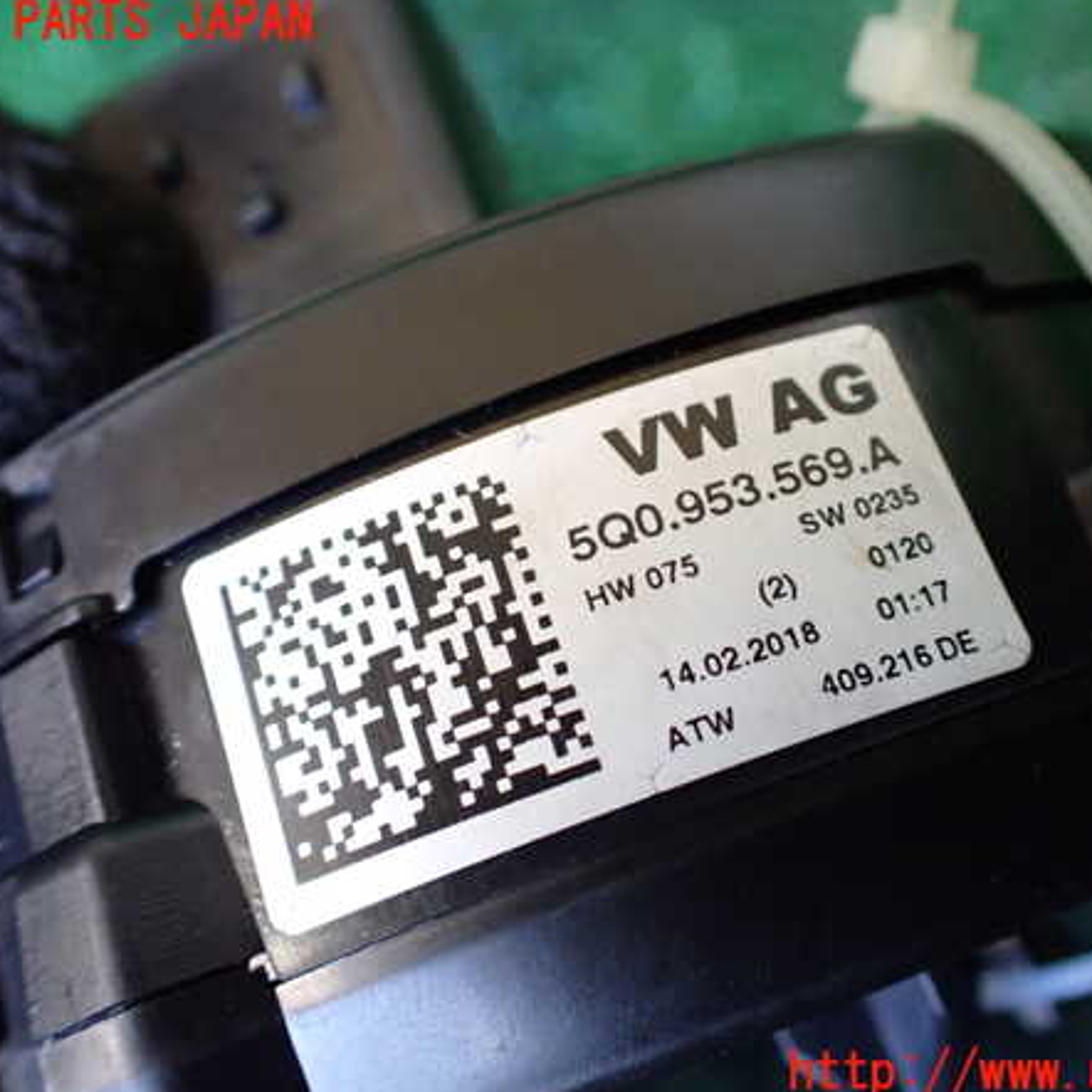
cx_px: 605
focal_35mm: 36
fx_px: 1285
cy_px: 548
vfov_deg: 46.0
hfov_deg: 46.0
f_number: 2.3
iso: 800
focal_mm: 5.4
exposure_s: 1/125
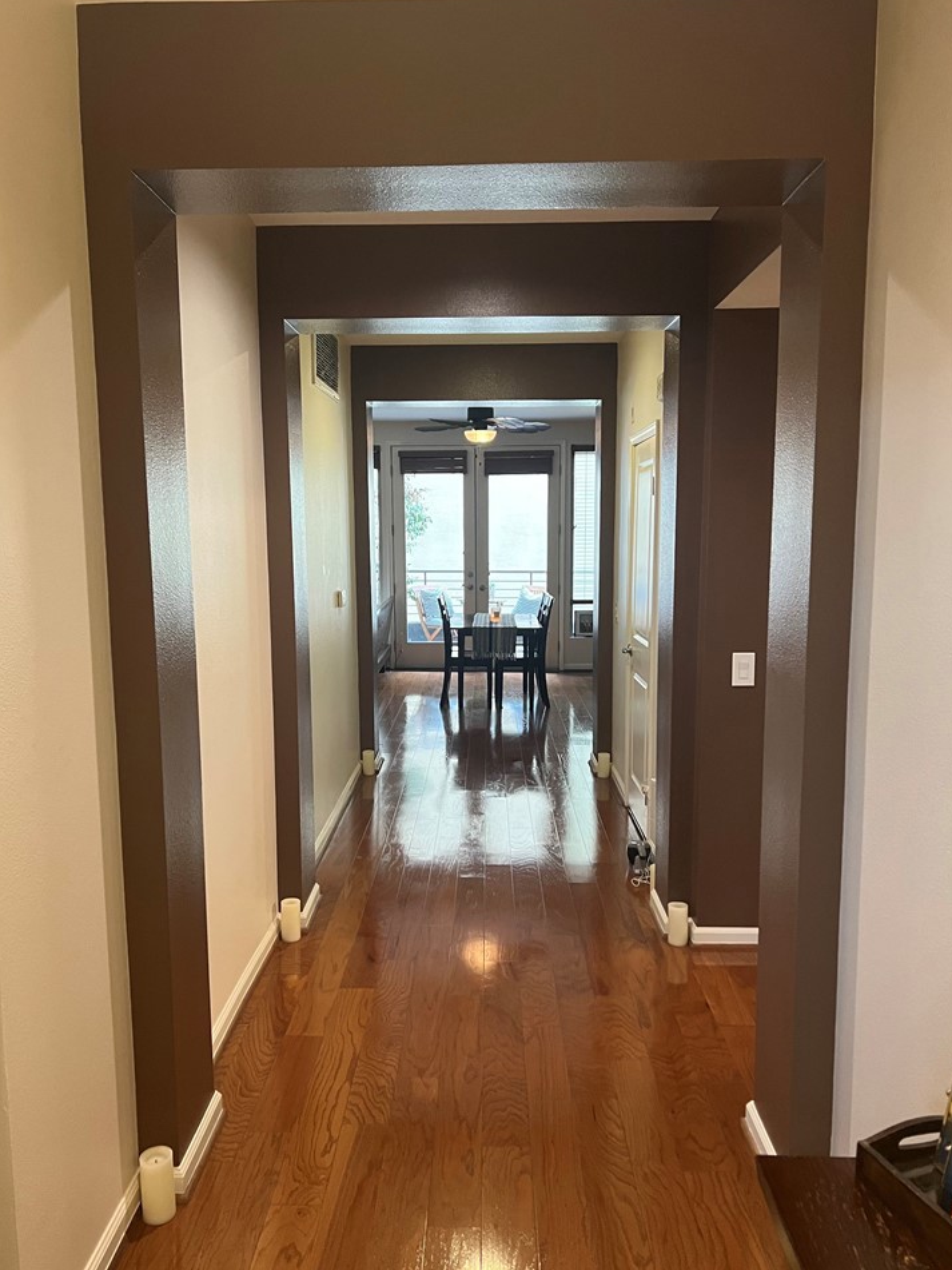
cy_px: 652
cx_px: 447
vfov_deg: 63.4
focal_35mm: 28
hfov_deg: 49.7
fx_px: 1027
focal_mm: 5.7
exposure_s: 1/60
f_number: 1.5
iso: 250
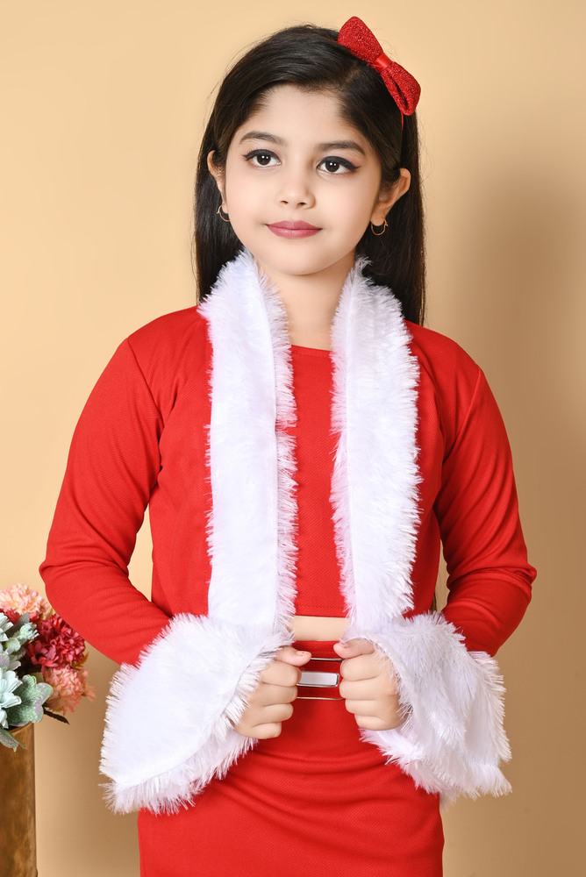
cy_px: 438
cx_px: 293
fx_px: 1512
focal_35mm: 62
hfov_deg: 21.9
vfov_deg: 32.4
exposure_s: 1/160
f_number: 13
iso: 320
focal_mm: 62
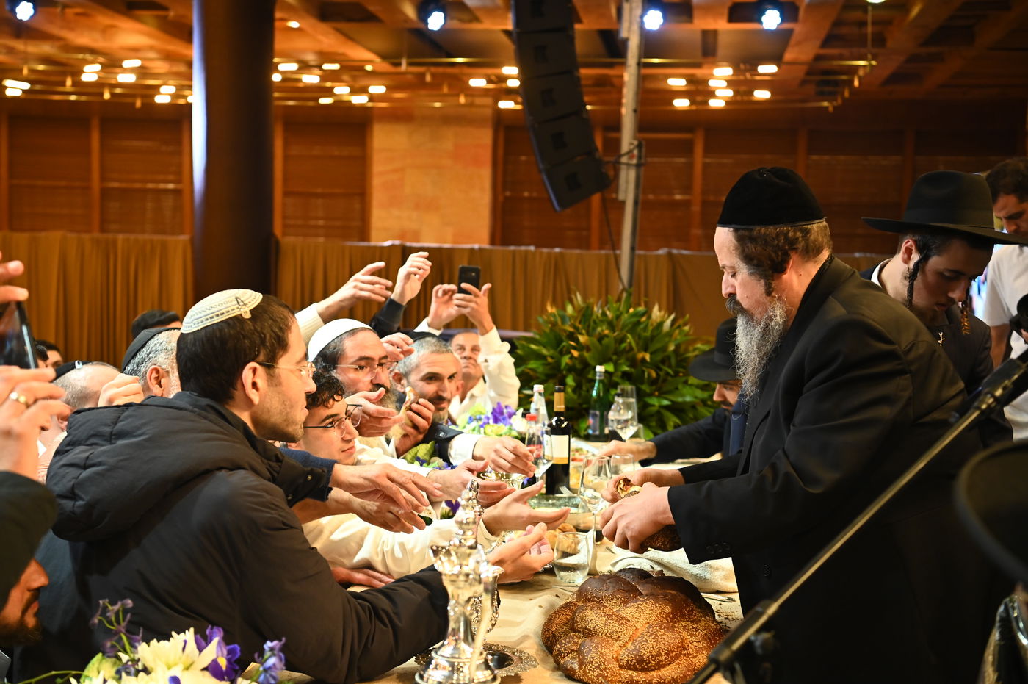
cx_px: 514
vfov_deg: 26.9
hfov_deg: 39.6
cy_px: 342
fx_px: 1427
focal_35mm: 50
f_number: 4
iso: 2500
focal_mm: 50
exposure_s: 1/200
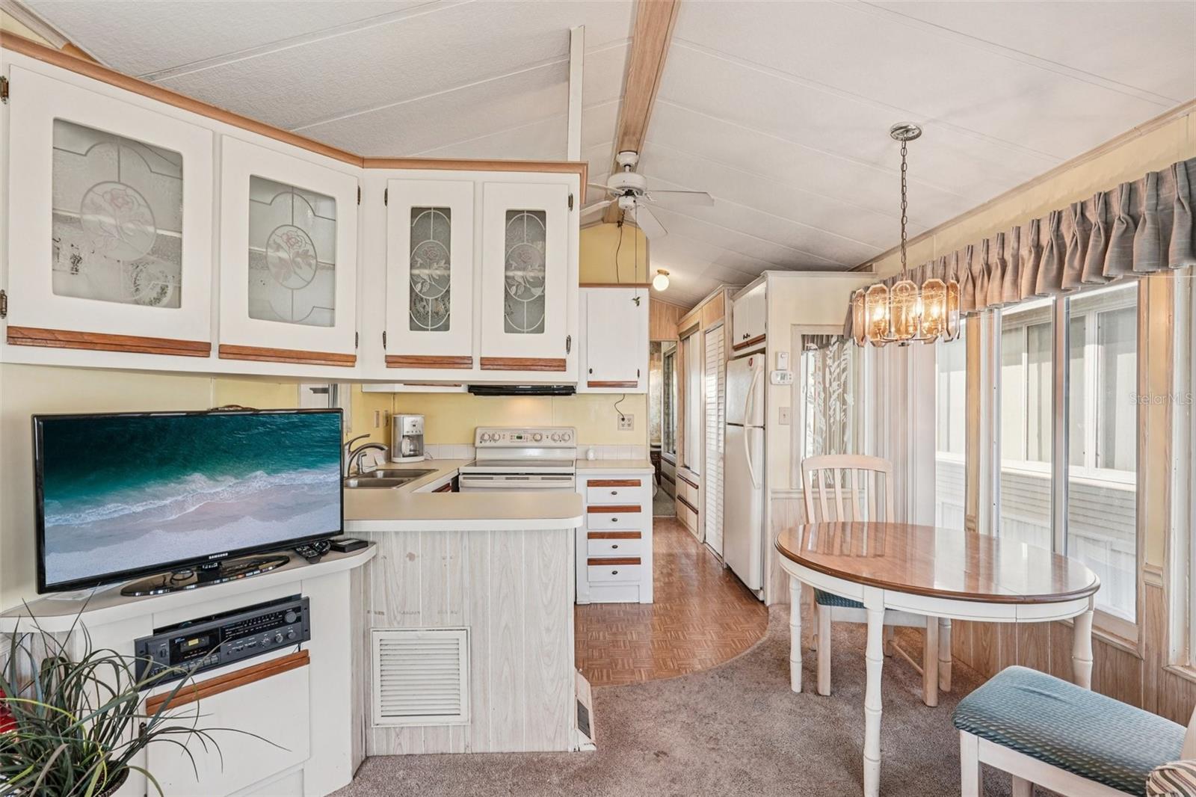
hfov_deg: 96.7
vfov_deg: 73.7
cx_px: 598
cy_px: 398
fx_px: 531
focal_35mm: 16
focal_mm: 16
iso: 400
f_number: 8
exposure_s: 1/30
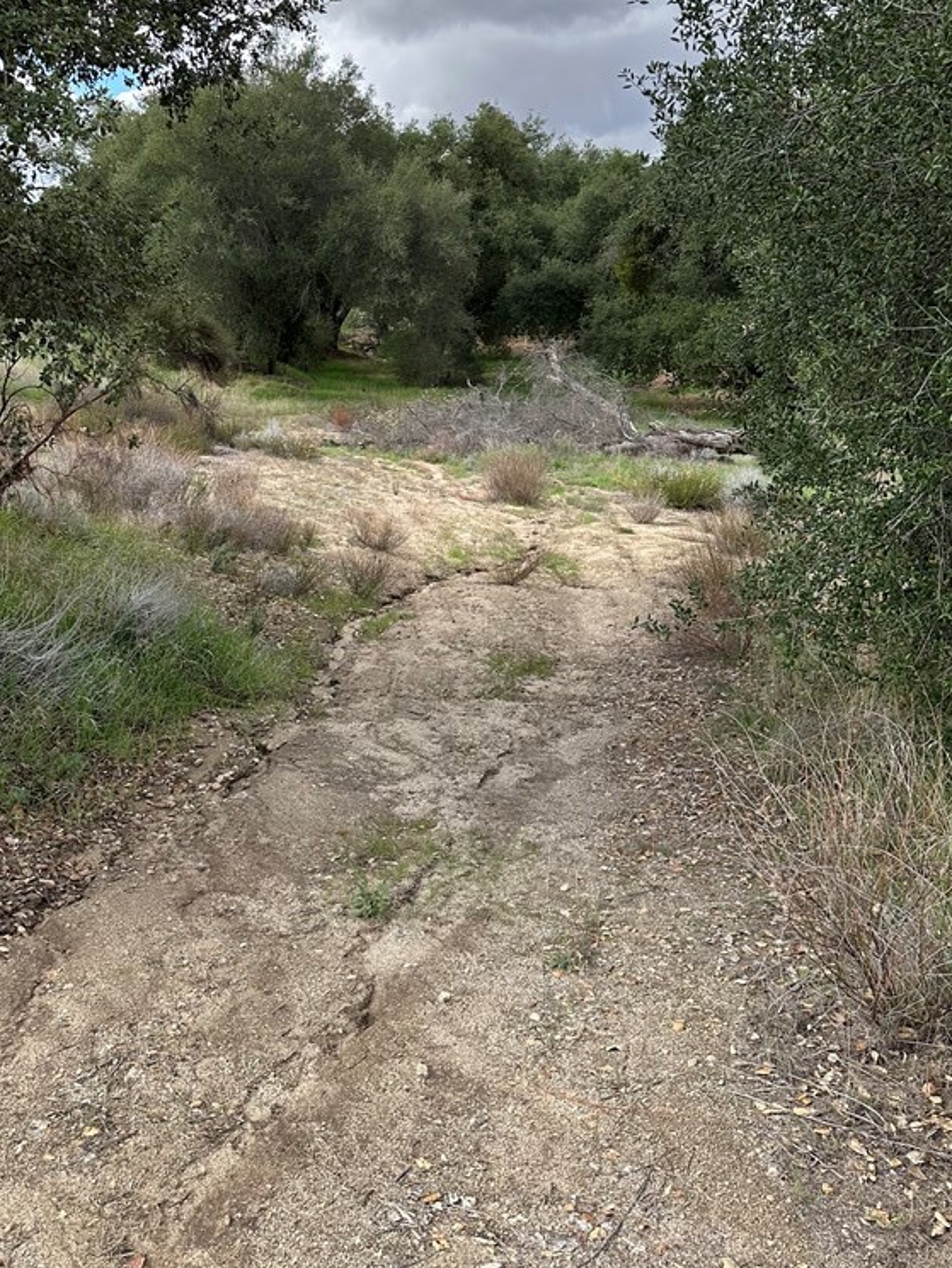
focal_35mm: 33
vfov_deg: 54.7
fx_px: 1210
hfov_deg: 42.9
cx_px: 429
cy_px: 473
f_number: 1.78
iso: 80
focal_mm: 6.86
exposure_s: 1/1433
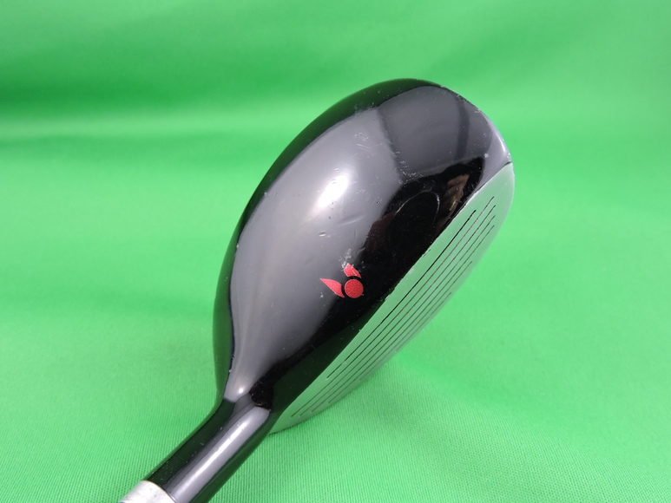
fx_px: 640
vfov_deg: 43.0
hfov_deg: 55.3
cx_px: 336
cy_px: 252
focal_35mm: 33
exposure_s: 1/30
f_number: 3.6
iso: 280
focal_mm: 5.9
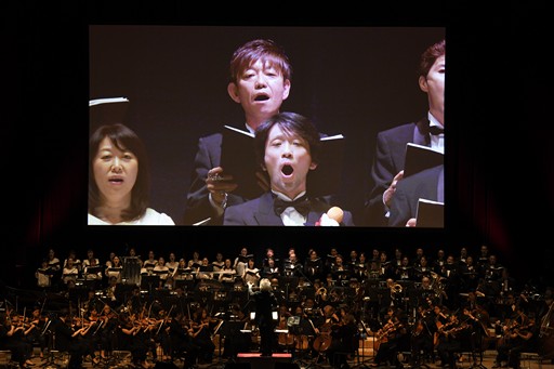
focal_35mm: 120
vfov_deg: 11.4
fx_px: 1846
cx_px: 277
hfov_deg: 17.1
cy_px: 184
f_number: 4.8
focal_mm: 120
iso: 2500
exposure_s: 1/100
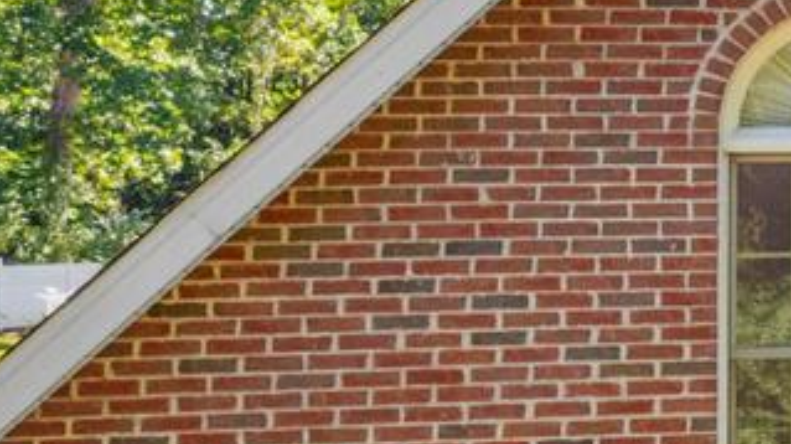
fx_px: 2180
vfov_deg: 11.2
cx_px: 1411
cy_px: 639
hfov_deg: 17.0
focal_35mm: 104
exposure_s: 1/200
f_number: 2.8
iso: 120
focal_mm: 8.38
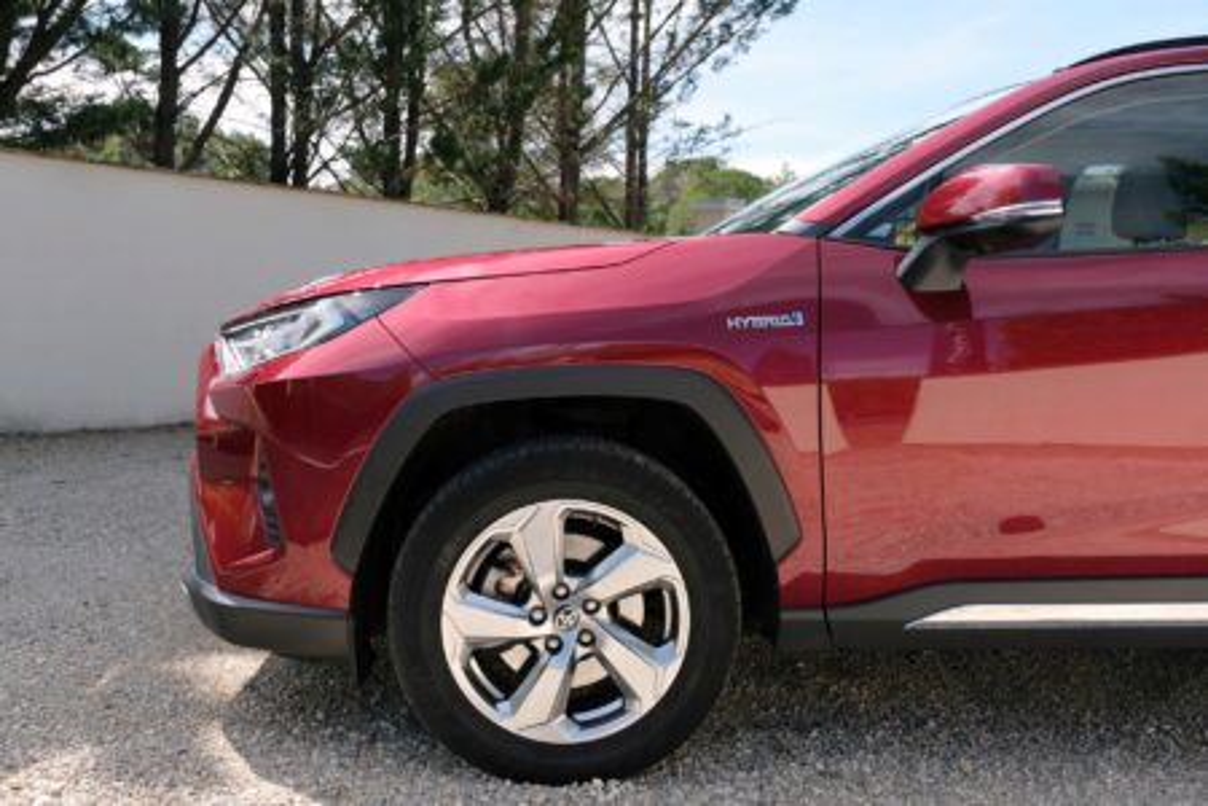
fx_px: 973
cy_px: 403
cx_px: 604
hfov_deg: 63.7
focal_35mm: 29
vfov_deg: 45.0
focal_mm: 19.4
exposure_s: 1/680
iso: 200
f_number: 4
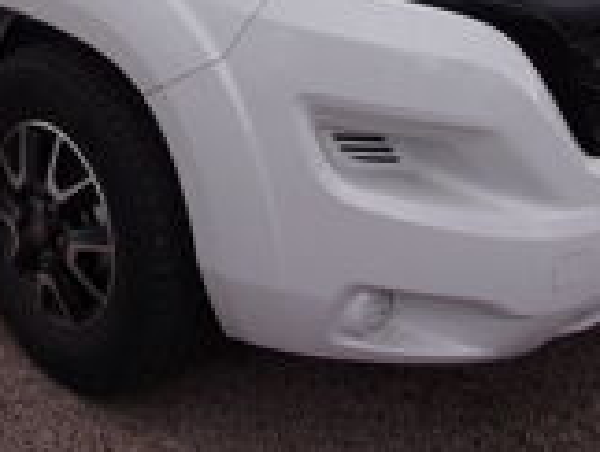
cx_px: 137
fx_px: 1285
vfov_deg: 18.7
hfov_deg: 25.9
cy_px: -115
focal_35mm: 74
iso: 80
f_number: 3.6
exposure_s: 1/320
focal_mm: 4.5
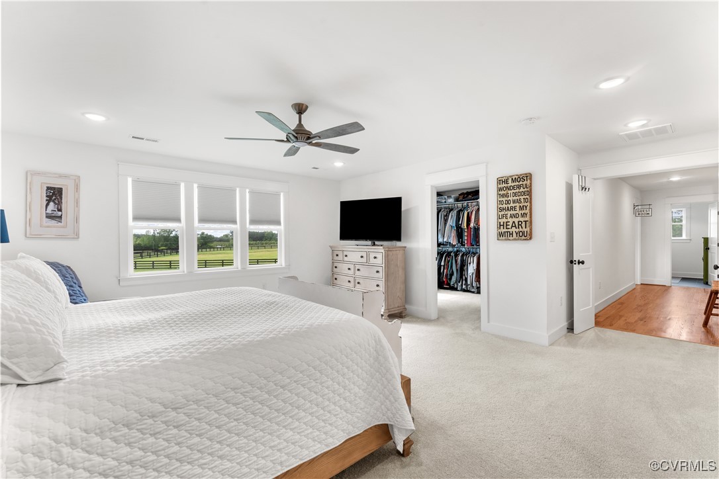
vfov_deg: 74.4
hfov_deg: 97.5
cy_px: 240
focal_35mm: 16
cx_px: 360
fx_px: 316
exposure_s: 1/15
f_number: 9
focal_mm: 15.8
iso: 1250
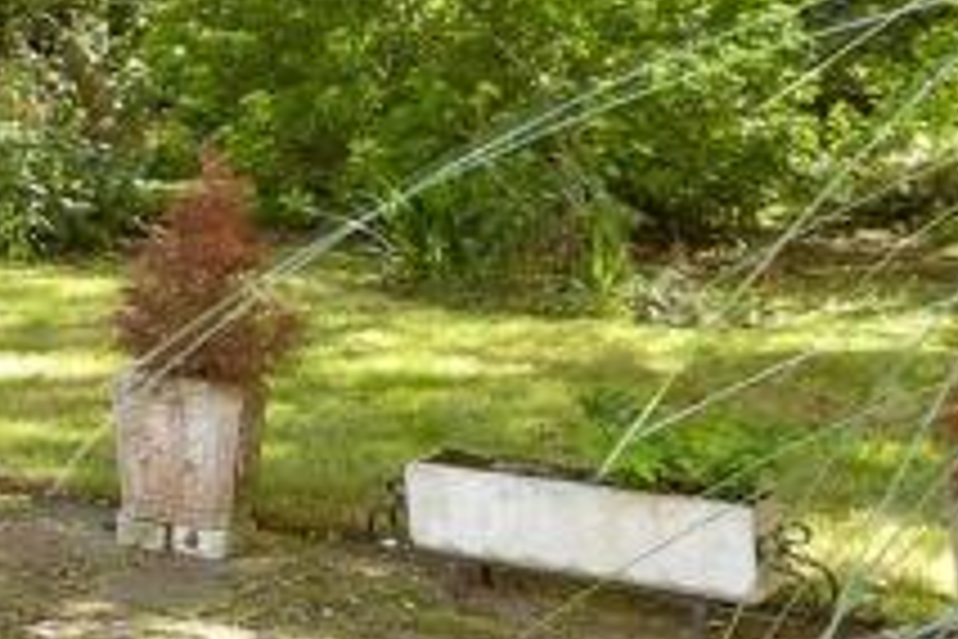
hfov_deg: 19.2
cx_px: -877
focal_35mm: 72
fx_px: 1916
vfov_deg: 18.6
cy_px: 52
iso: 160
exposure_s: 1/10
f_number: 8
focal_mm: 10
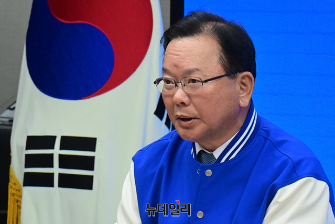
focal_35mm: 220
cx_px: 168
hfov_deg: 9.3
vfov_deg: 6.3
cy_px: 112
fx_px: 2050
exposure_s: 1/250
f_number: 16
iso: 6400
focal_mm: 220
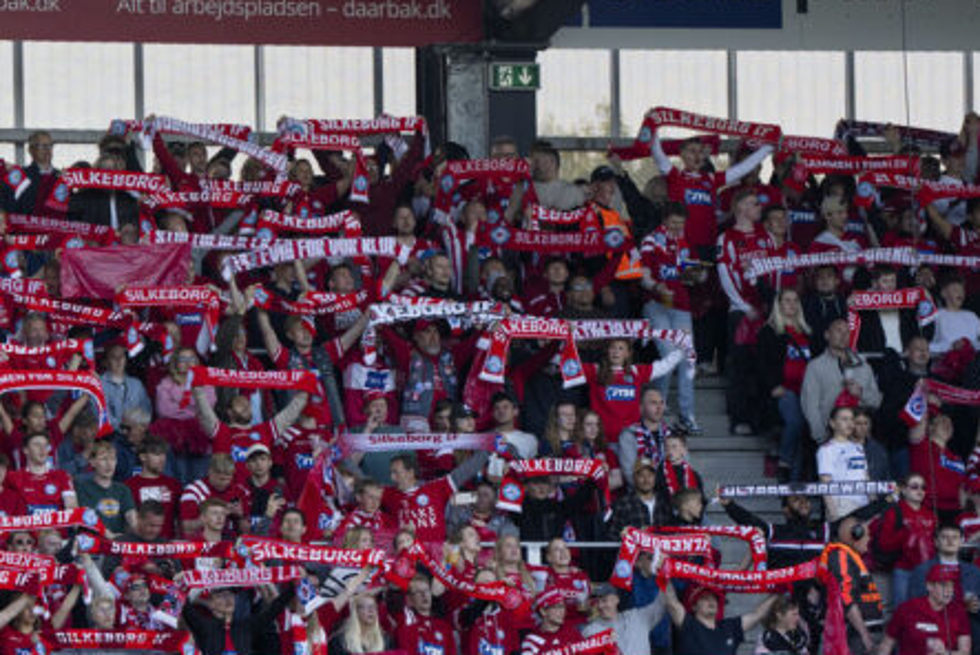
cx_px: 88
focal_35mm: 381
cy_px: 537
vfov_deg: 3.6
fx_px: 10378
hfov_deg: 5.4
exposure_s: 1/1250
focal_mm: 165
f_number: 4
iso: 800
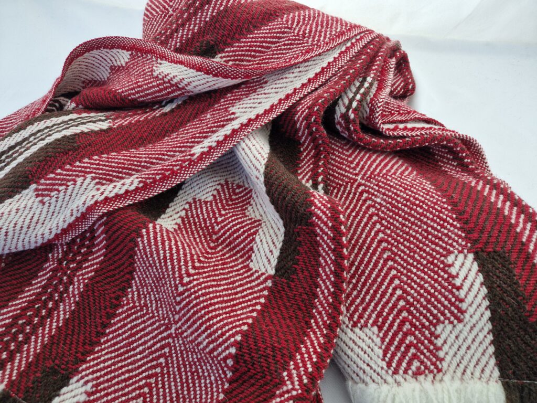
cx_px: 268
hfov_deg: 73.9
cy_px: 202
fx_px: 357
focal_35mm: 23
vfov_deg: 58.9
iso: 125
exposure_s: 1/100
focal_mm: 5.4
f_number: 1.8
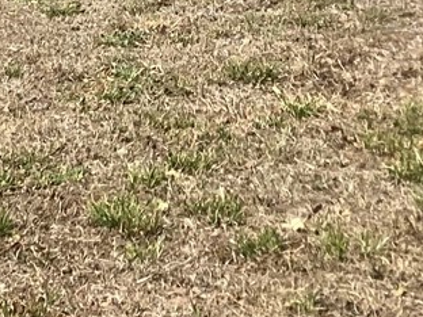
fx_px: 1943
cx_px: 222
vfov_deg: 9.3
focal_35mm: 159
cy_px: -15
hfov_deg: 12.4
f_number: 2.4
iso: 25
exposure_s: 1/1538
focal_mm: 3.3
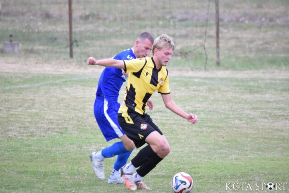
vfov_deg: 3.5
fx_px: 3131
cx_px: 144
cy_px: 96
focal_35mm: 390
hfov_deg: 5.3
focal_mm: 260
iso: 3200
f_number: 5.6
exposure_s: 1/640
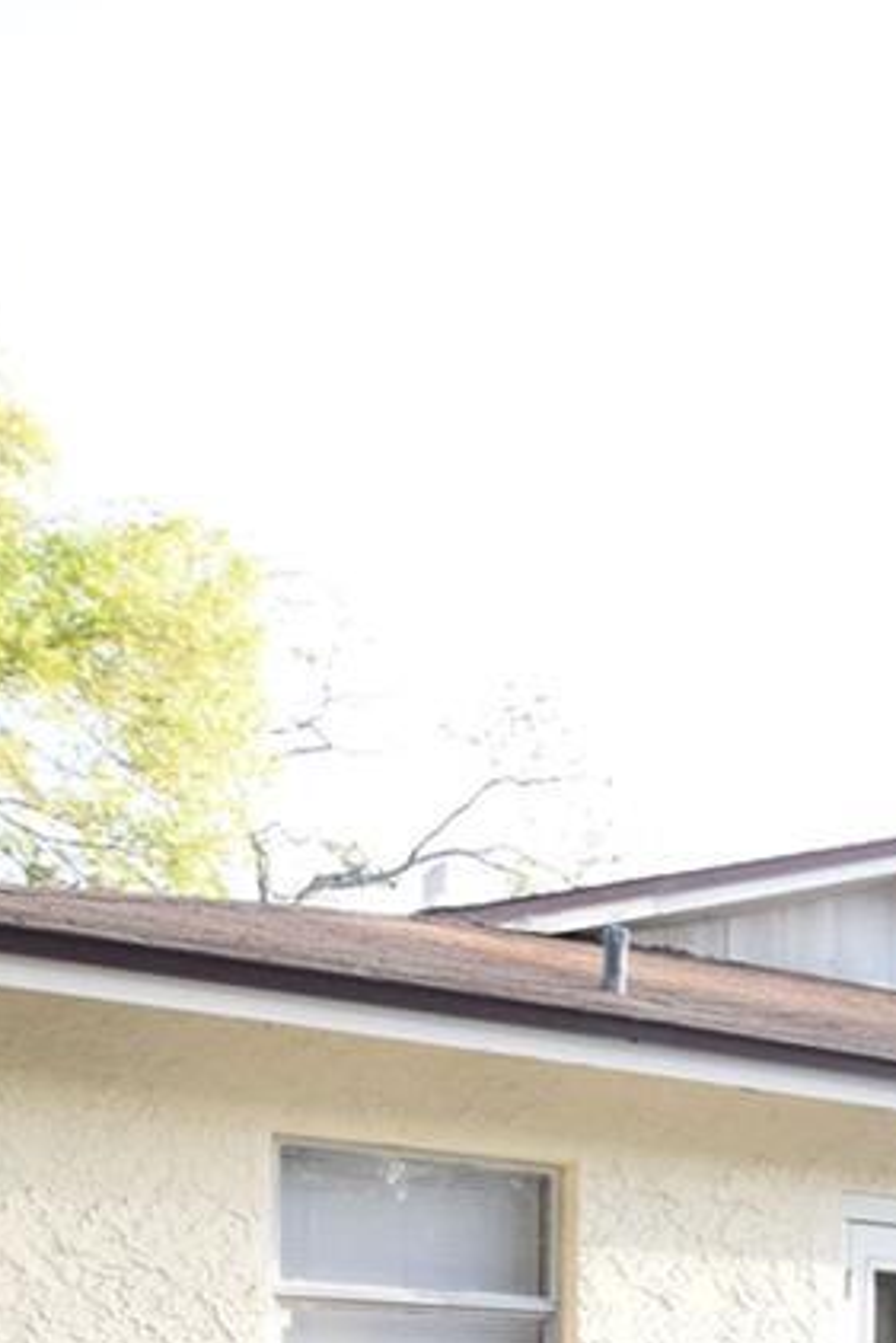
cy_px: 1531
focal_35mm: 57
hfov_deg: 21.6
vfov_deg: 30.7
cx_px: 1148
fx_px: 2126
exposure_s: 1/180
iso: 400
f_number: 6.7
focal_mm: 10
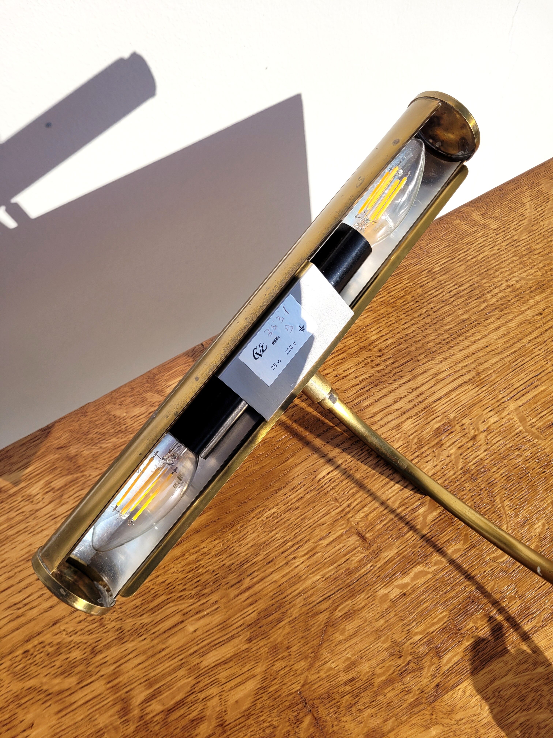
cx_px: 276
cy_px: 369
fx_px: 554
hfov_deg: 53.1
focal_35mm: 26
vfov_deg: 67.3
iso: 40
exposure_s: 1/3727
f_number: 1.8
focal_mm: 5.4
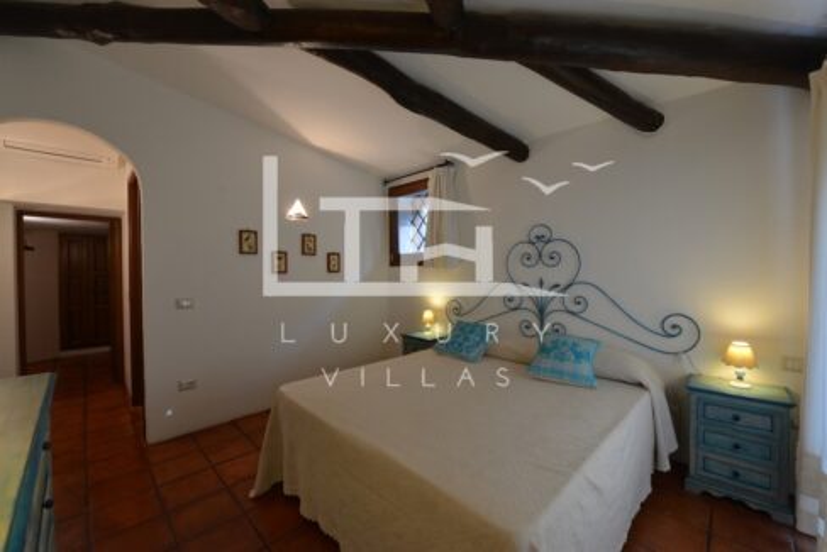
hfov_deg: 104.2
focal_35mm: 14
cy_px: 276
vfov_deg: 81.3
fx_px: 322
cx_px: 414
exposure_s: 1/50
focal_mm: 14
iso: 800
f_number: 7.1
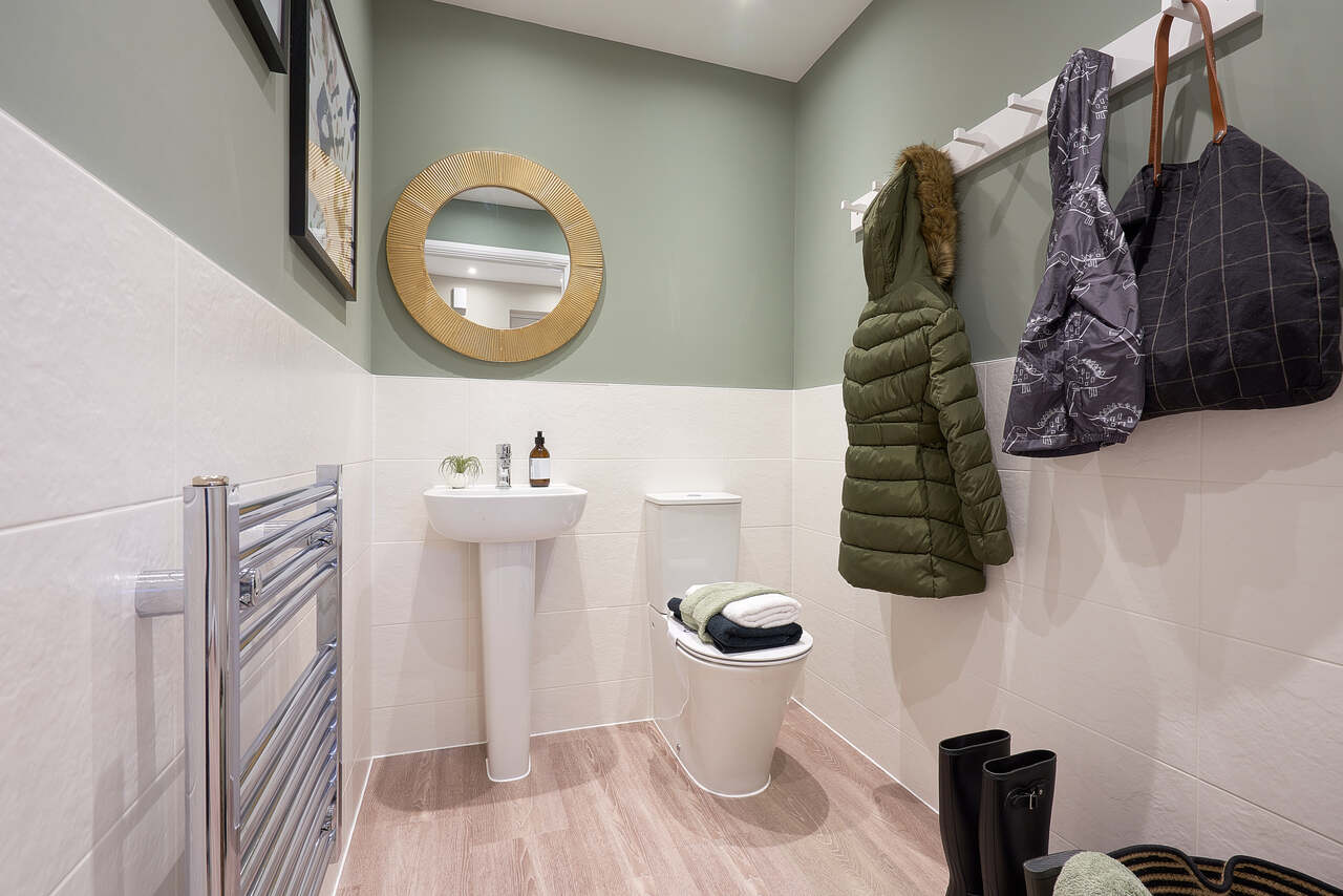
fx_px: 597
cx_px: 672
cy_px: 448
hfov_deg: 96.7
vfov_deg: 73.8
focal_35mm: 16
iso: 100
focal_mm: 16
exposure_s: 1/1.59
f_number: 11
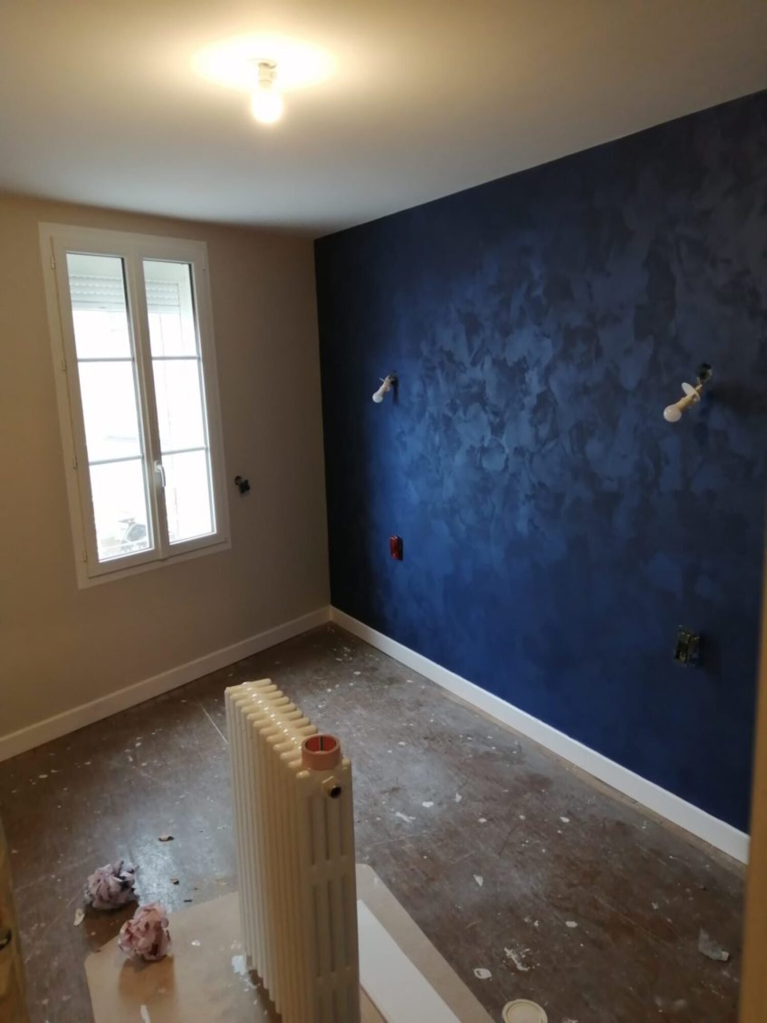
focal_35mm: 26
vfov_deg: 67.3
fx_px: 768
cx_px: 384
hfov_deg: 53.1
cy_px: 512
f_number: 1.8
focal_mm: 3.6
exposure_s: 1/33.3
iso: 125
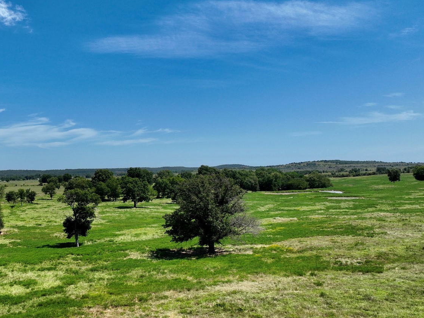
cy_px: 156
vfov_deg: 35.1
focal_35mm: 41
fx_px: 502
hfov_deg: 44.4
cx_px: 112
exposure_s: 1/1600
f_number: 2.8
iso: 100
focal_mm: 12.29
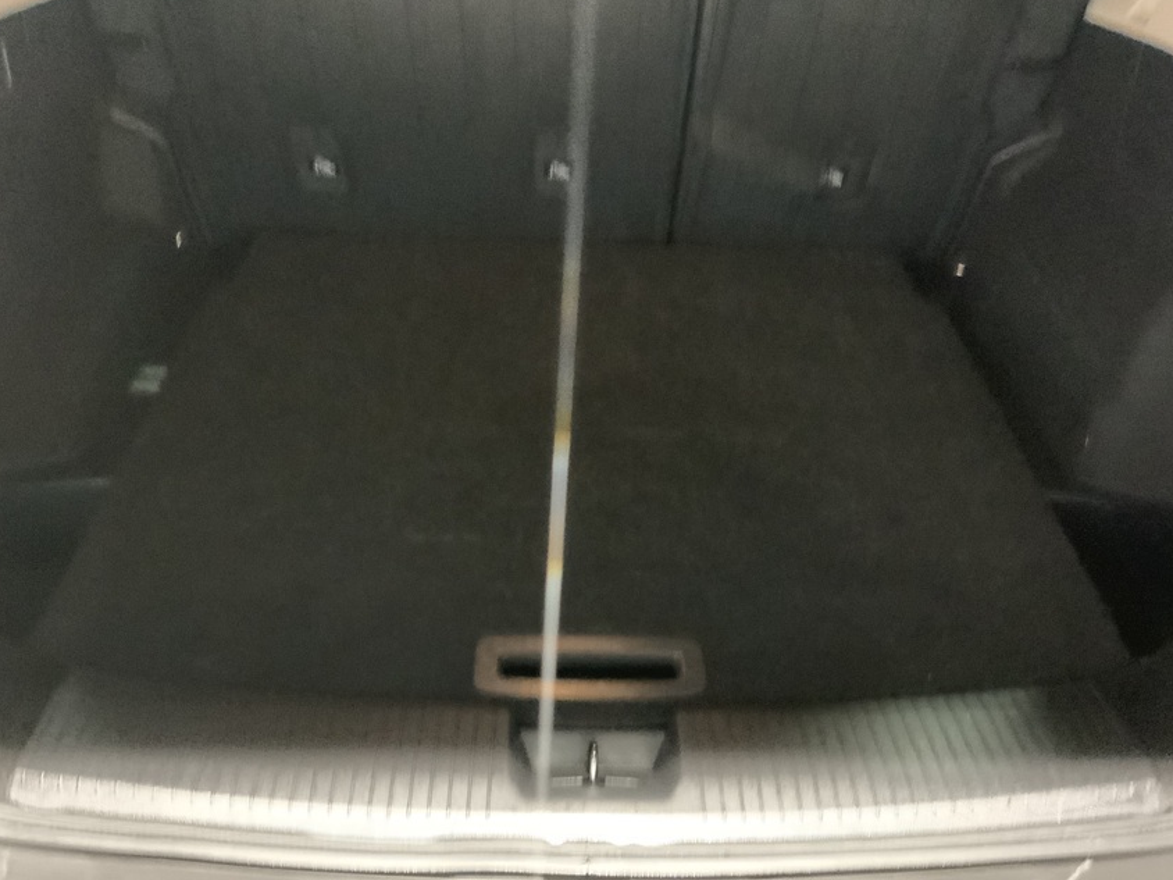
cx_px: 585
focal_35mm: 33
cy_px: 446
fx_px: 1118
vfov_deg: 42.9
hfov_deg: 55.4
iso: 500
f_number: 1.8
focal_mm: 3
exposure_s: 1/20
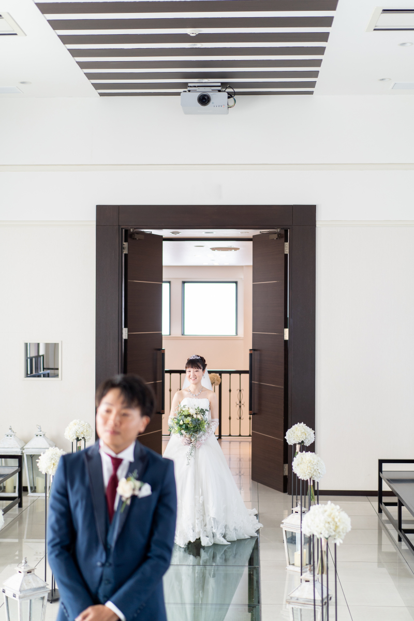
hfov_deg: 24.6
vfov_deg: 36.2
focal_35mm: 55
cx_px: 207
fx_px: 949
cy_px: 310
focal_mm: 55
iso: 400
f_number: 2.2
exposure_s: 1/200
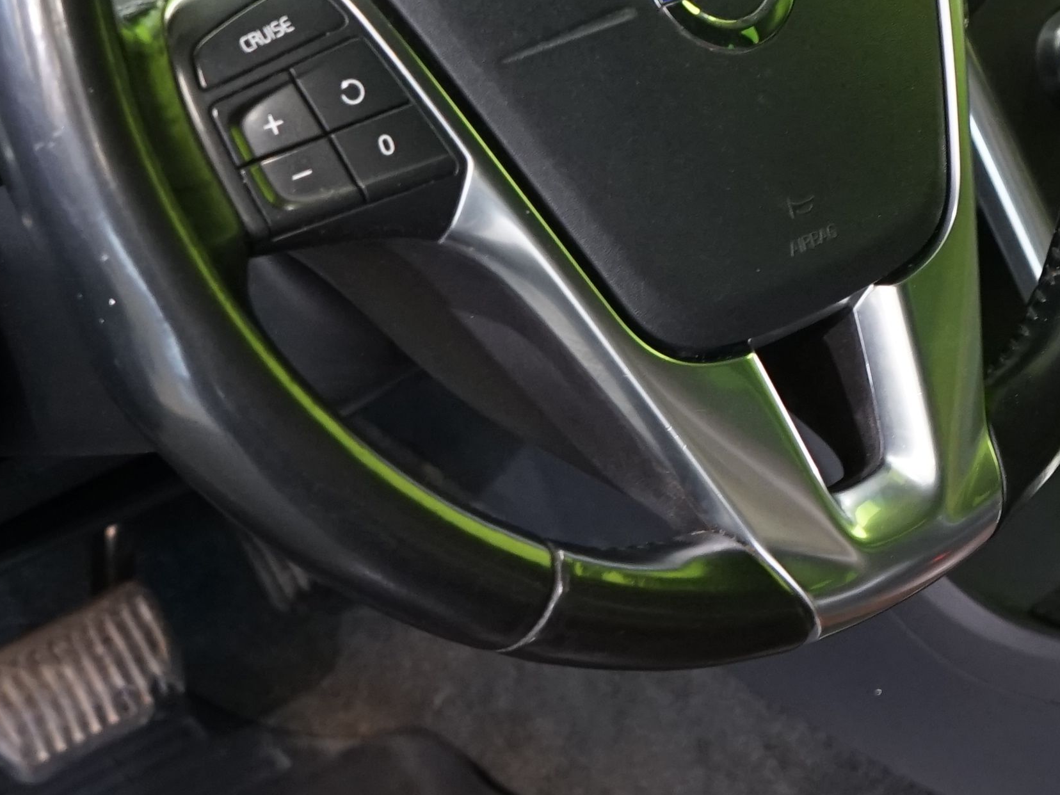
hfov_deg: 18.7
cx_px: 1163
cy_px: 438
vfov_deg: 14.6
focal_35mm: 101
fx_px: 3093
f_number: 5
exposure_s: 1/20
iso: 1600
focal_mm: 29
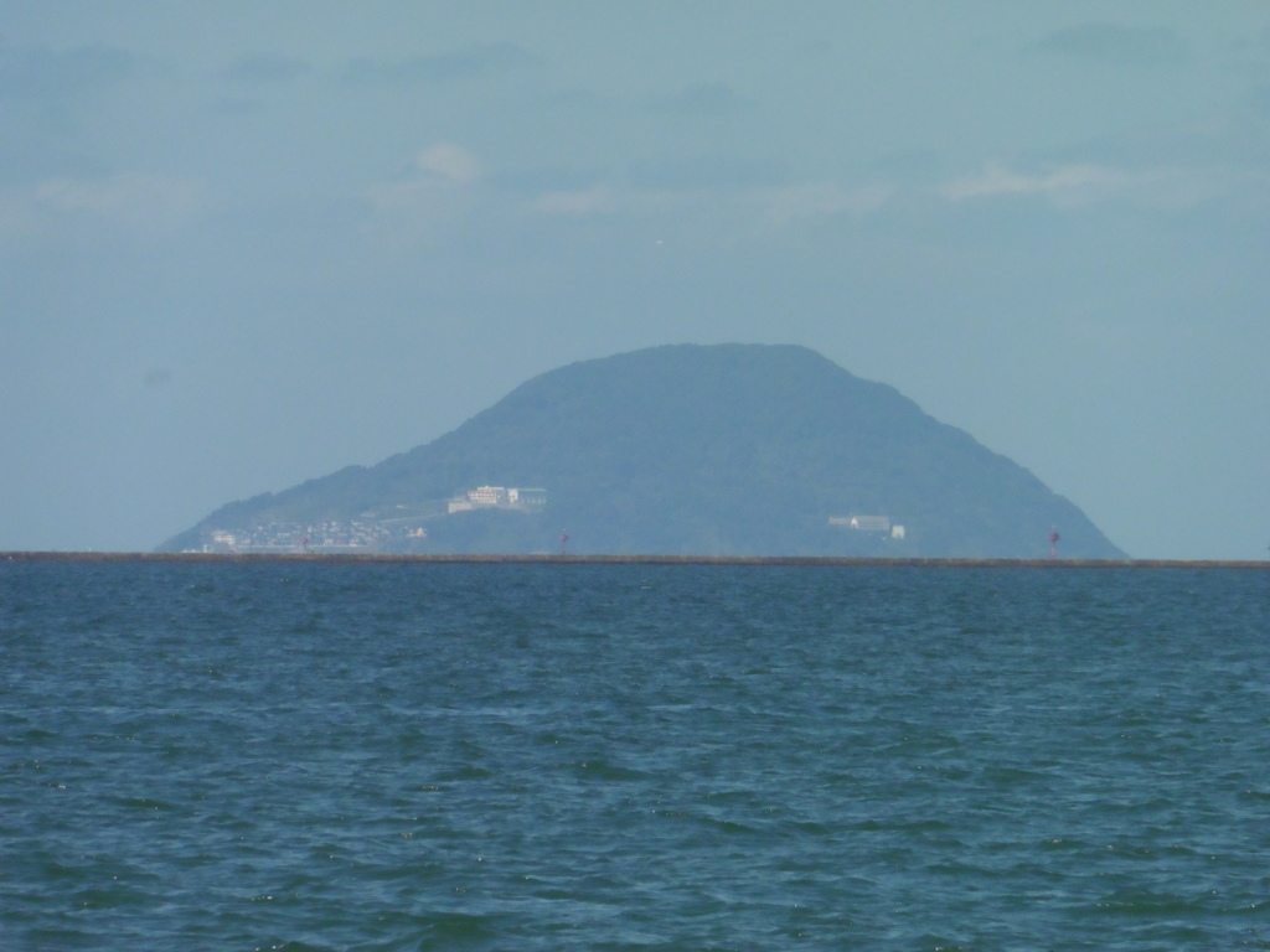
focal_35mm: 480
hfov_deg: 4.1
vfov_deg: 3.1
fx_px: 17610
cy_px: 476
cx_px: 635
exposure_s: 1/2000
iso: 400
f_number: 6.4
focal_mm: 86
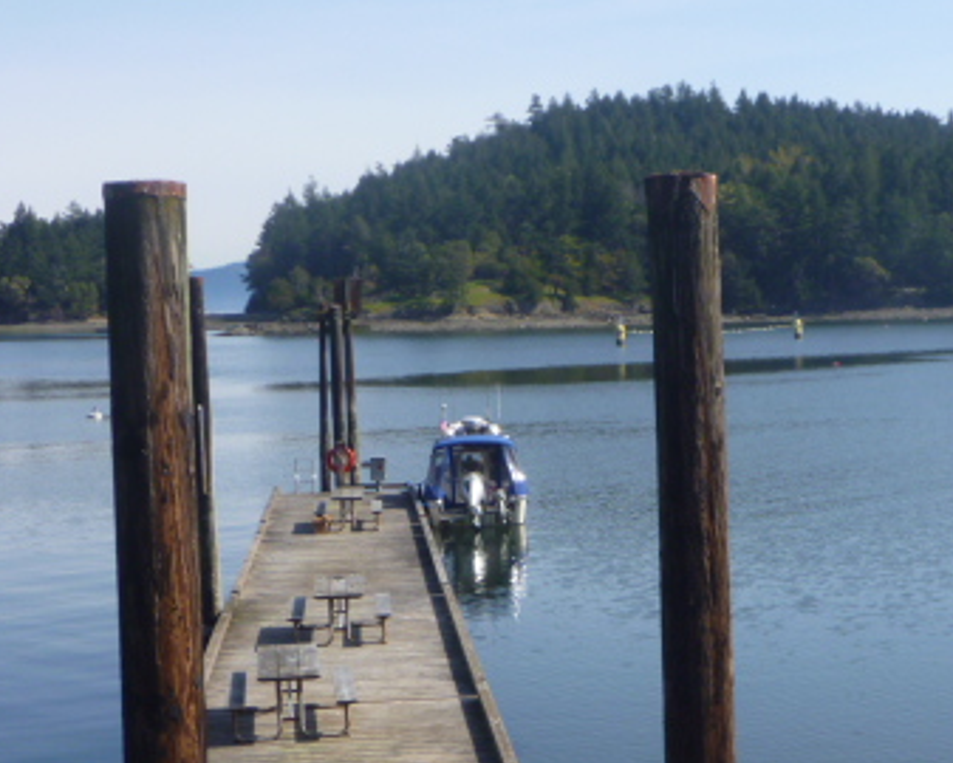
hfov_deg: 24.8
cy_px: 574
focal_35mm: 76
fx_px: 2145
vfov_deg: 20.0
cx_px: 684
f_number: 4.2
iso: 80
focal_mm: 7.4
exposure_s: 1/400
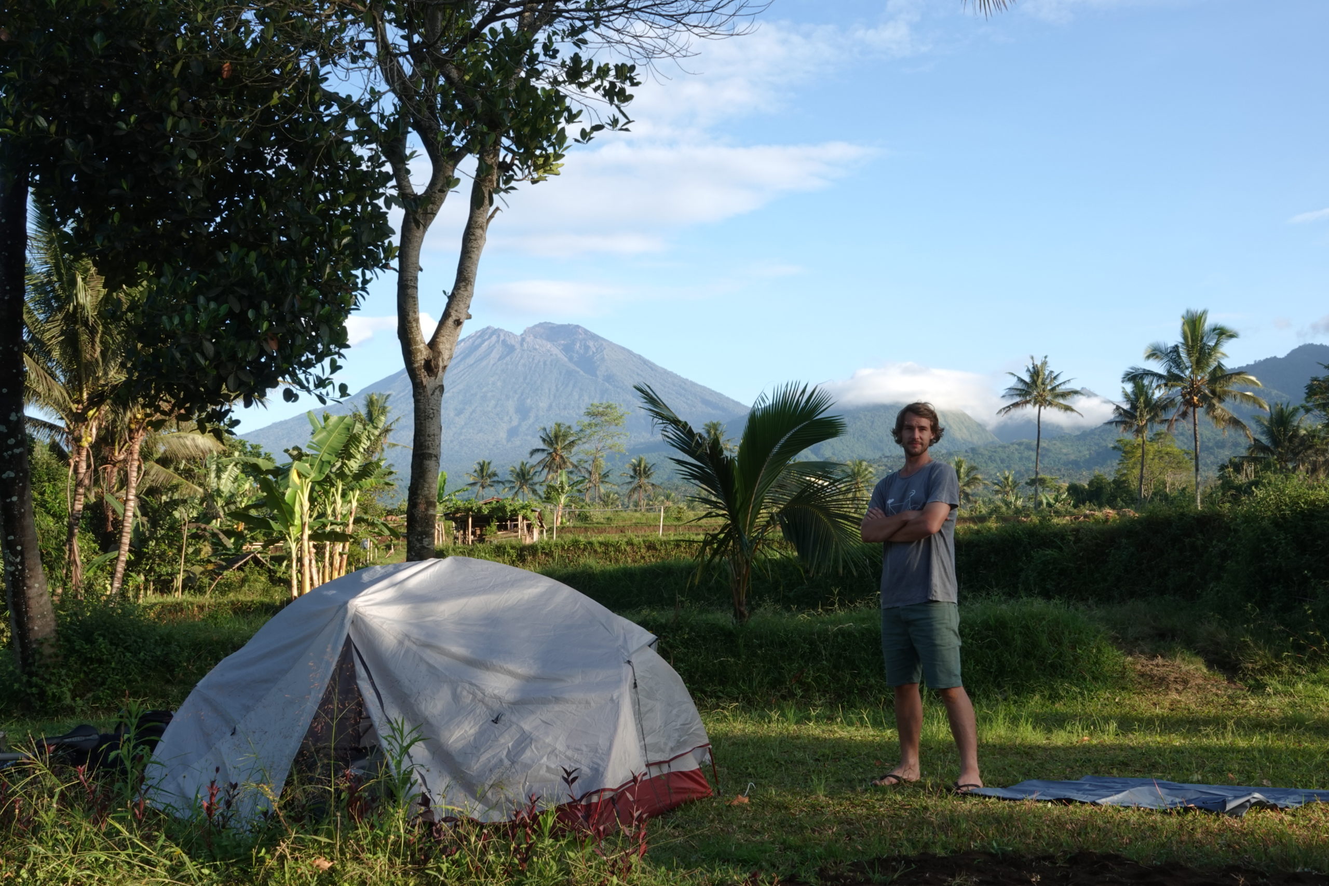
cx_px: 664
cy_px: 443
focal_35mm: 40
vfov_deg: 33.4
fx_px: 1477
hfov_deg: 48.5
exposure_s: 1/13
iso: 64
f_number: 16
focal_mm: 14.65
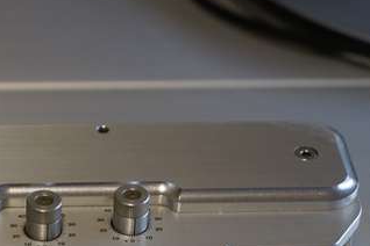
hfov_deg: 12.1
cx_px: 34
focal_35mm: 169
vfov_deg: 8.1
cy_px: 224
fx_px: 1737
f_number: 4
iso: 2000
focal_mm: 70
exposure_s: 1/160
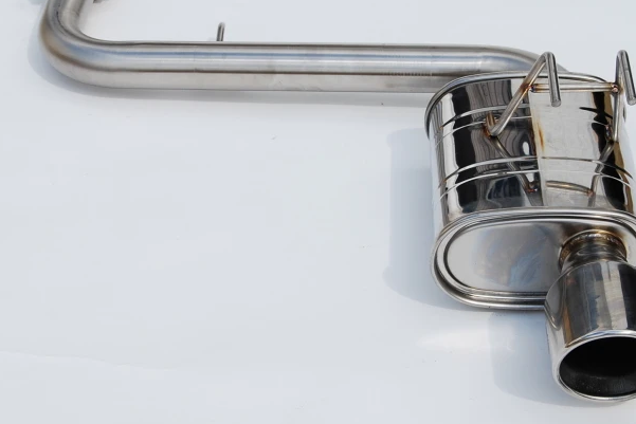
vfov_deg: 16.3
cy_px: 181
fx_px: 1484
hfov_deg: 24.2
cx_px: 316
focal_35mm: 84
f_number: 8
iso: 100
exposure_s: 1/250
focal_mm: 42
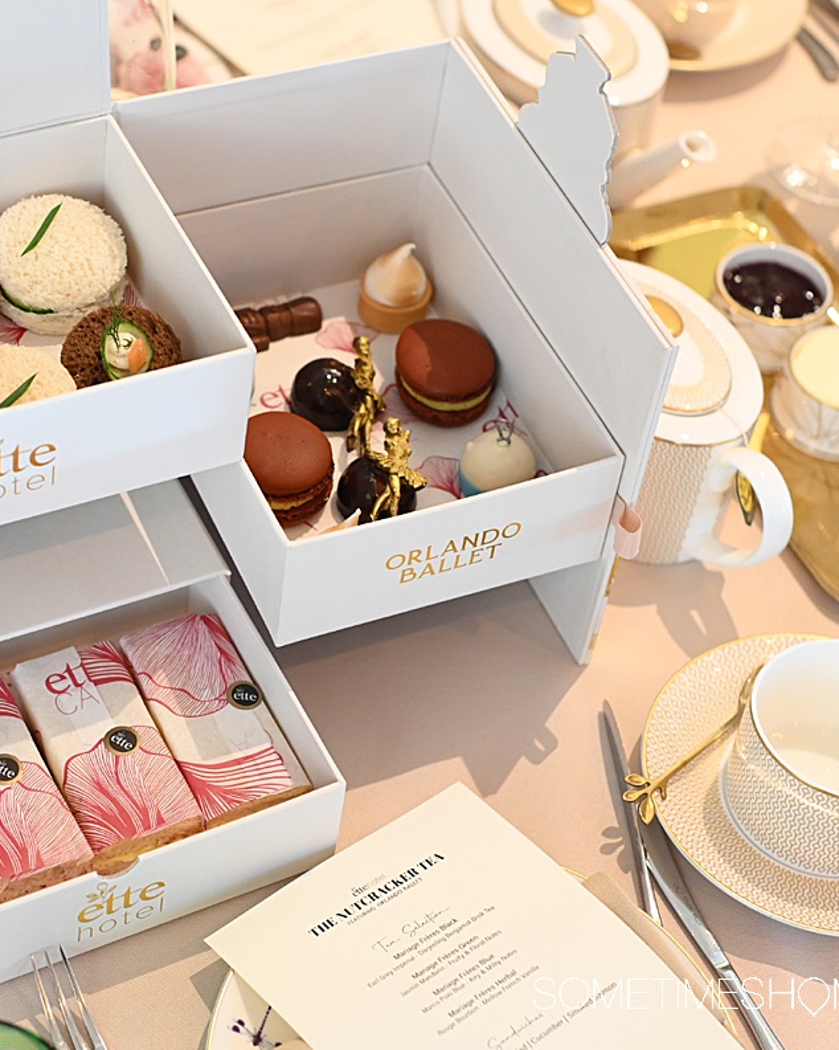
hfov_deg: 21.4
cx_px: 243
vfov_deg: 26.8
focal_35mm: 71
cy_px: 524
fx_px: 2205
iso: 2500
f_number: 4
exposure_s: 1/100
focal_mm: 50
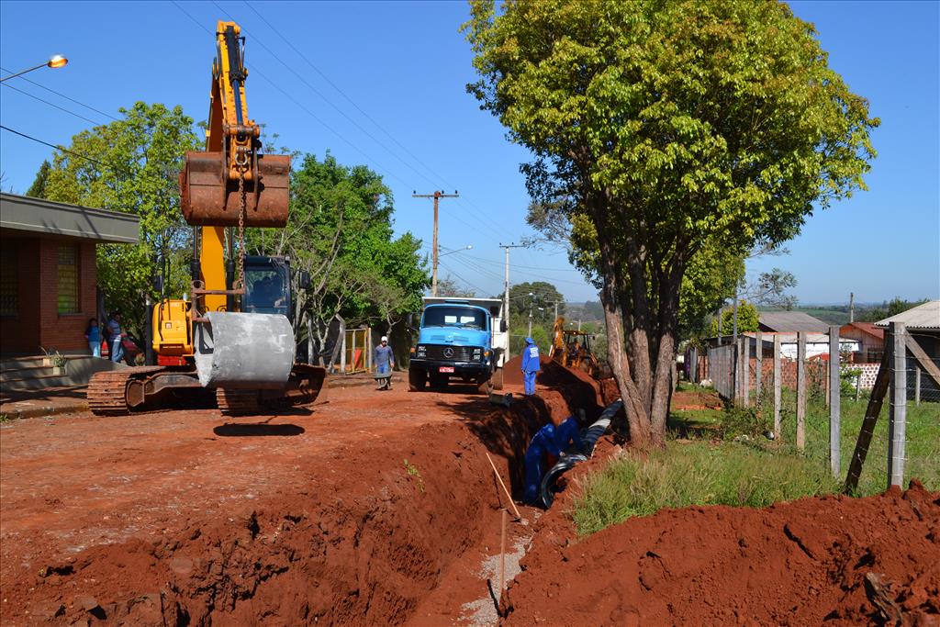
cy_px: 314
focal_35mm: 33
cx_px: 470
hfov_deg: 57.2
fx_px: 862
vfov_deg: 40.0
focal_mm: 22
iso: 100
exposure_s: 1/250
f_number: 8
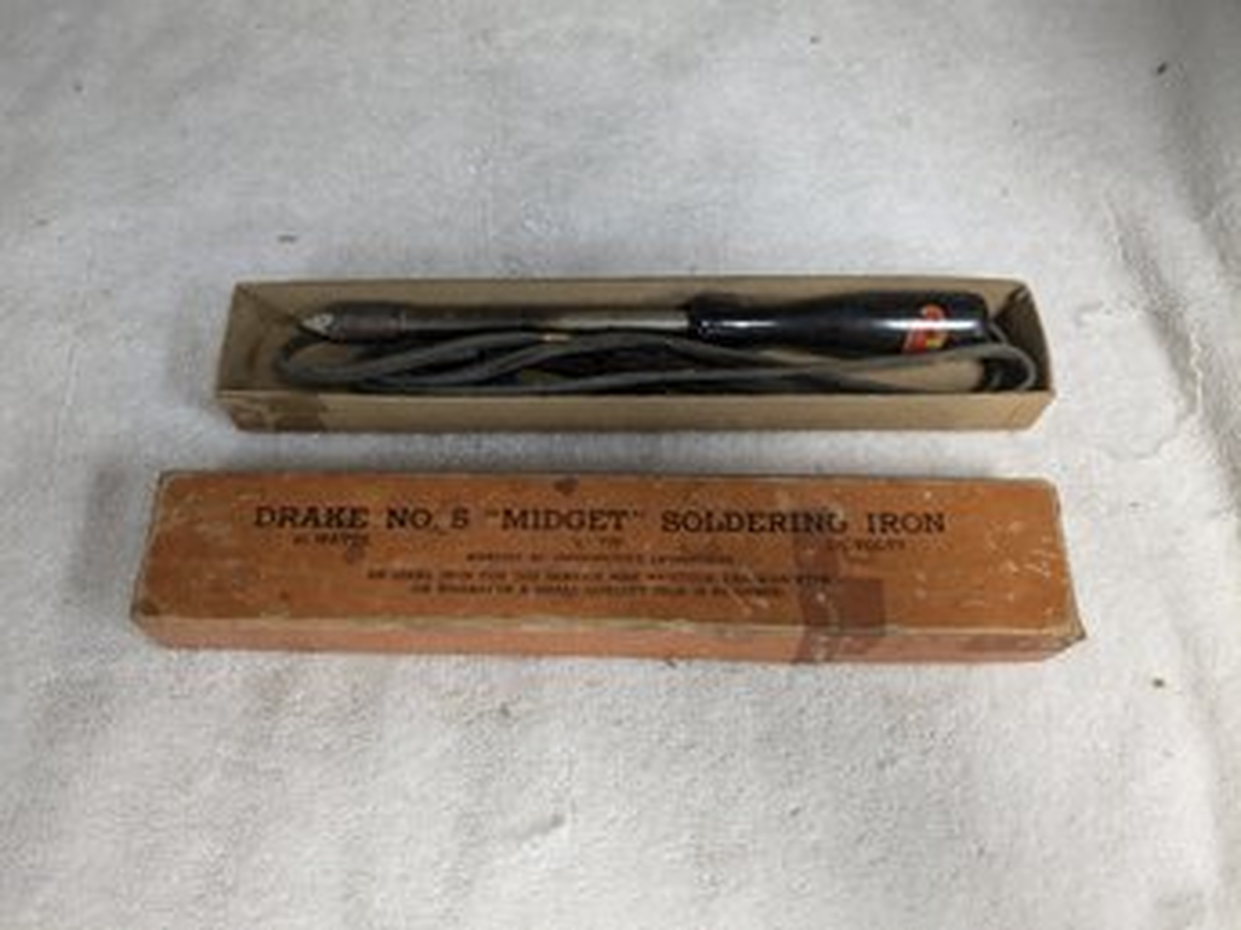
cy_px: 465
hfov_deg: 65.3
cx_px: 620
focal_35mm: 27
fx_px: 968
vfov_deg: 51.3
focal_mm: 4.38
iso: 242
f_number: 1.73
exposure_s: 1/60
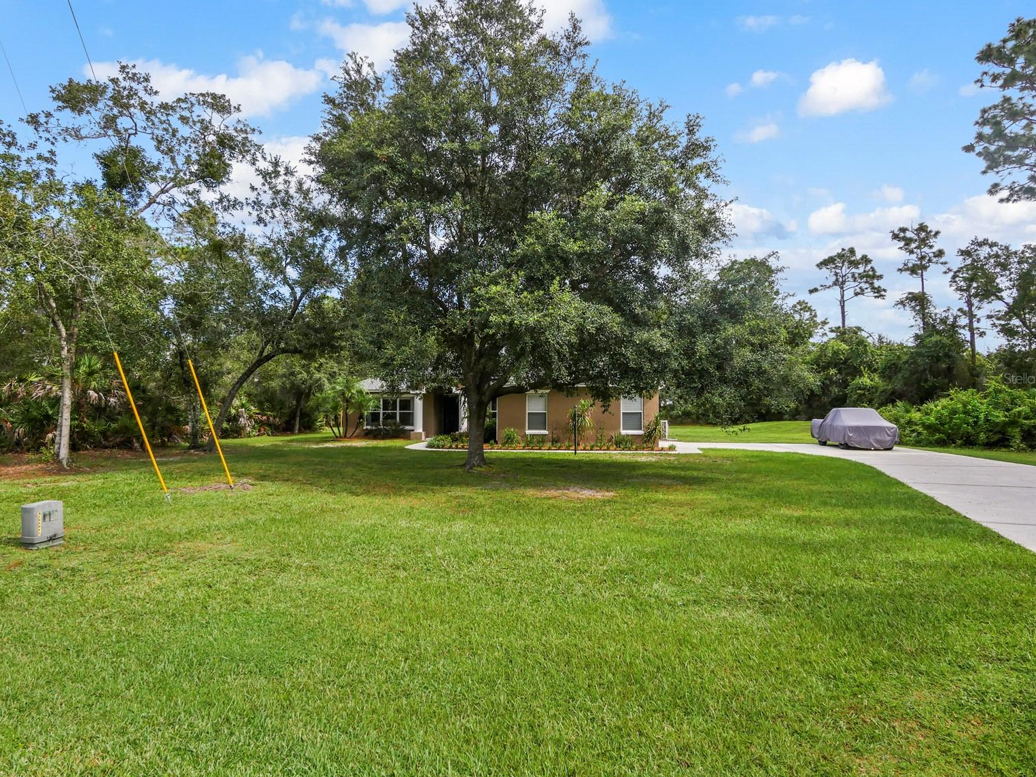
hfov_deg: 79.0
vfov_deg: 63.4
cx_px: 524
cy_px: 378
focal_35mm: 21
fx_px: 628
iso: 200
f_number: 7.1
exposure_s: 1/400
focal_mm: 10
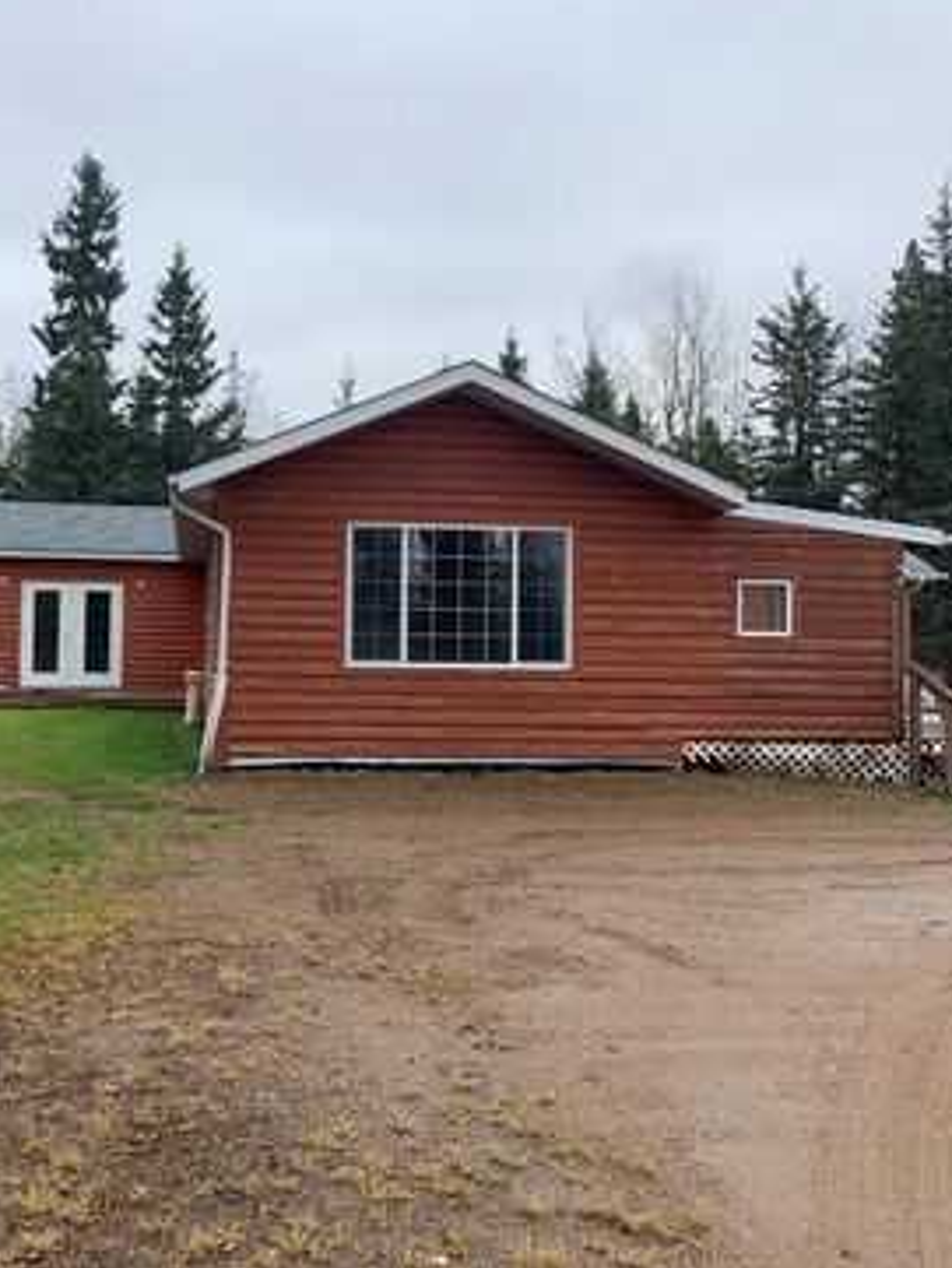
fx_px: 1319
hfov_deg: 39.6
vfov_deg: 51.3
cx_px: 393
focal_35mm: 36
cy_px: 616
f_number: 1.8
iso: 25
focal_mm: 4.25
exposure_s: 1/647
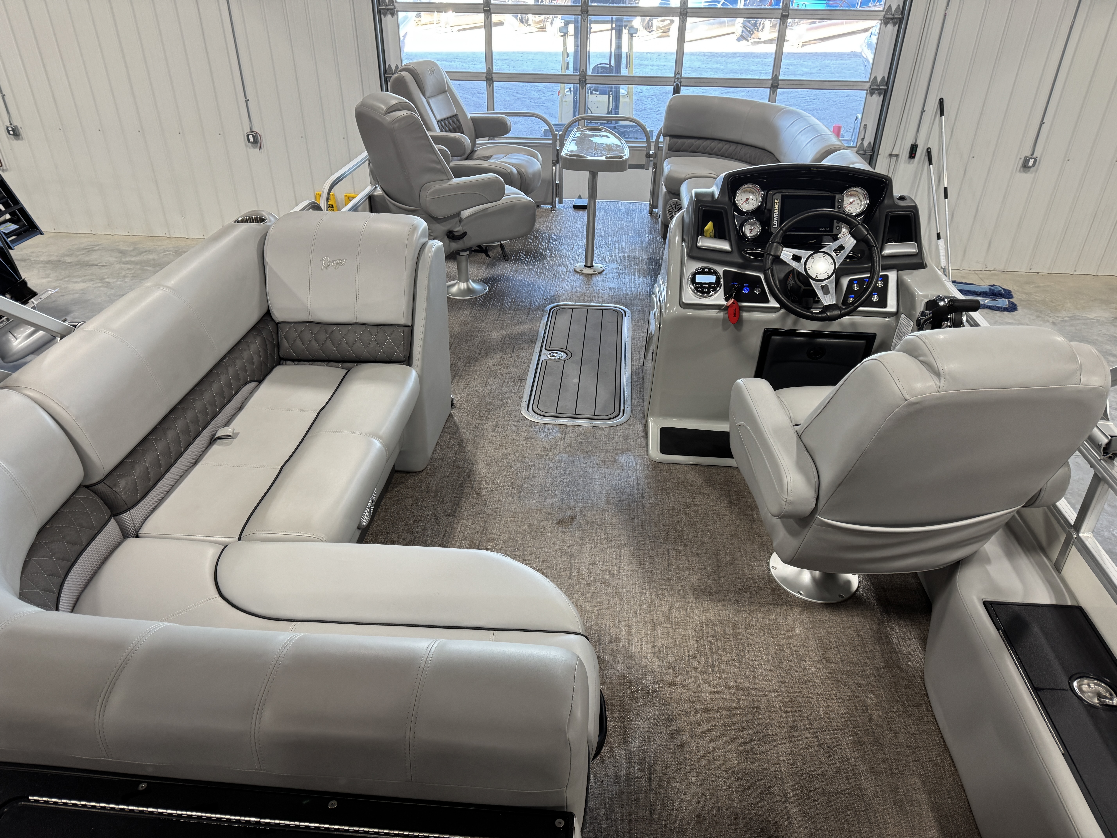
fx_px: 774
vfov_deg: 56.8
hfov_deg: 71.6
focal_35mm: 24
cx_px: 558
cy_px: 419
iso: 200
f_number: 1.78
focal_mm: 6.76
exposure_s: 1/120
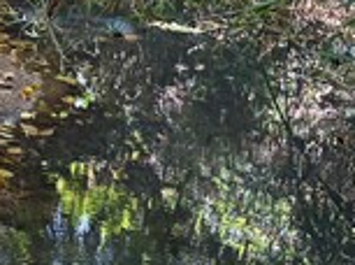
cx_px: -425
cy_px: -33
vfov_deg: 9.1
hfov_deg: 10.9
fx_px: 1647
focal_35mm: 161
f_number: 1.78
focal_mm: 6.76
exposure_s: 1/121
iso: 125
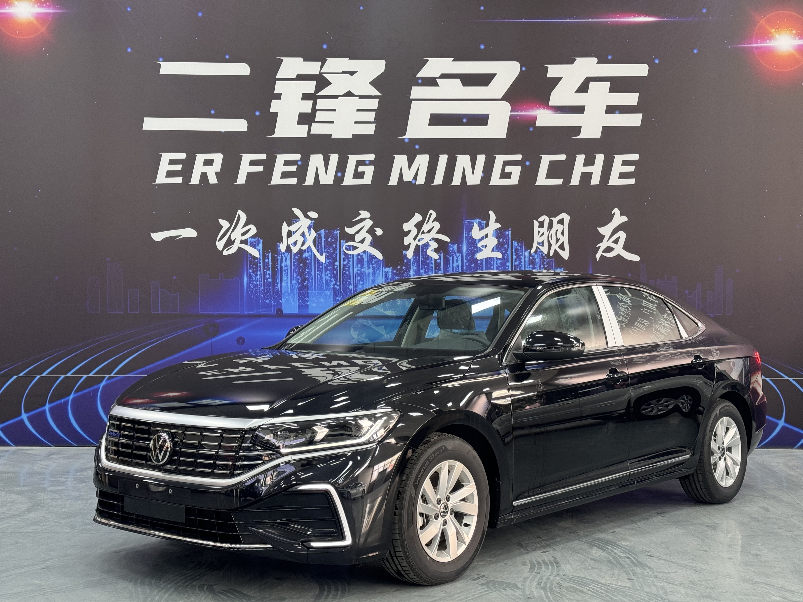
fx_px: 1113
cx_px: 402
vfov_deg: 30.3
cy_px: 301
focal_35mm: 48
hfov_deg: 39.7
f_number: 1.78
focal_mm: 6.76
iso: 100
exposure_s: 1/50
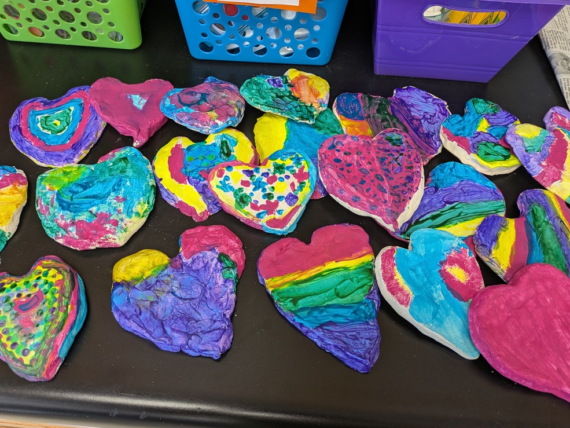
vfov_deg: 53.1
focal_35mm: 26
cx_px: 287
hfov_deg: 67.3
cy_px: 215
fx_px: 428
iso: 54
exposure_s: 1/30
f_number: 1.89
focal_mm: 5.43
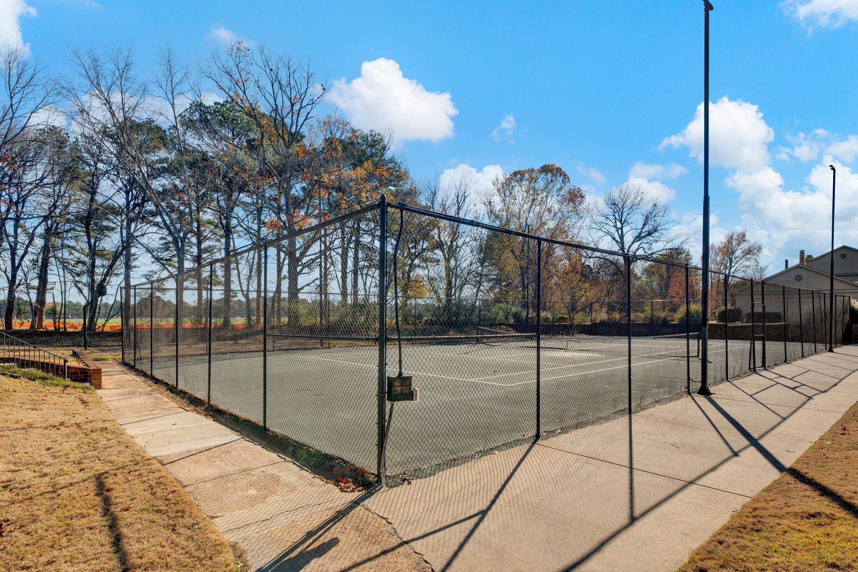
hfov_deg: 90.6
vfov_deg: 68.0
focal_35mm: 18
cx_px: 429
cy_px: 286
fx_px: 424
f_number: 8
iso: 400
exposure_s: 1/1250
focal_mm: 17.8
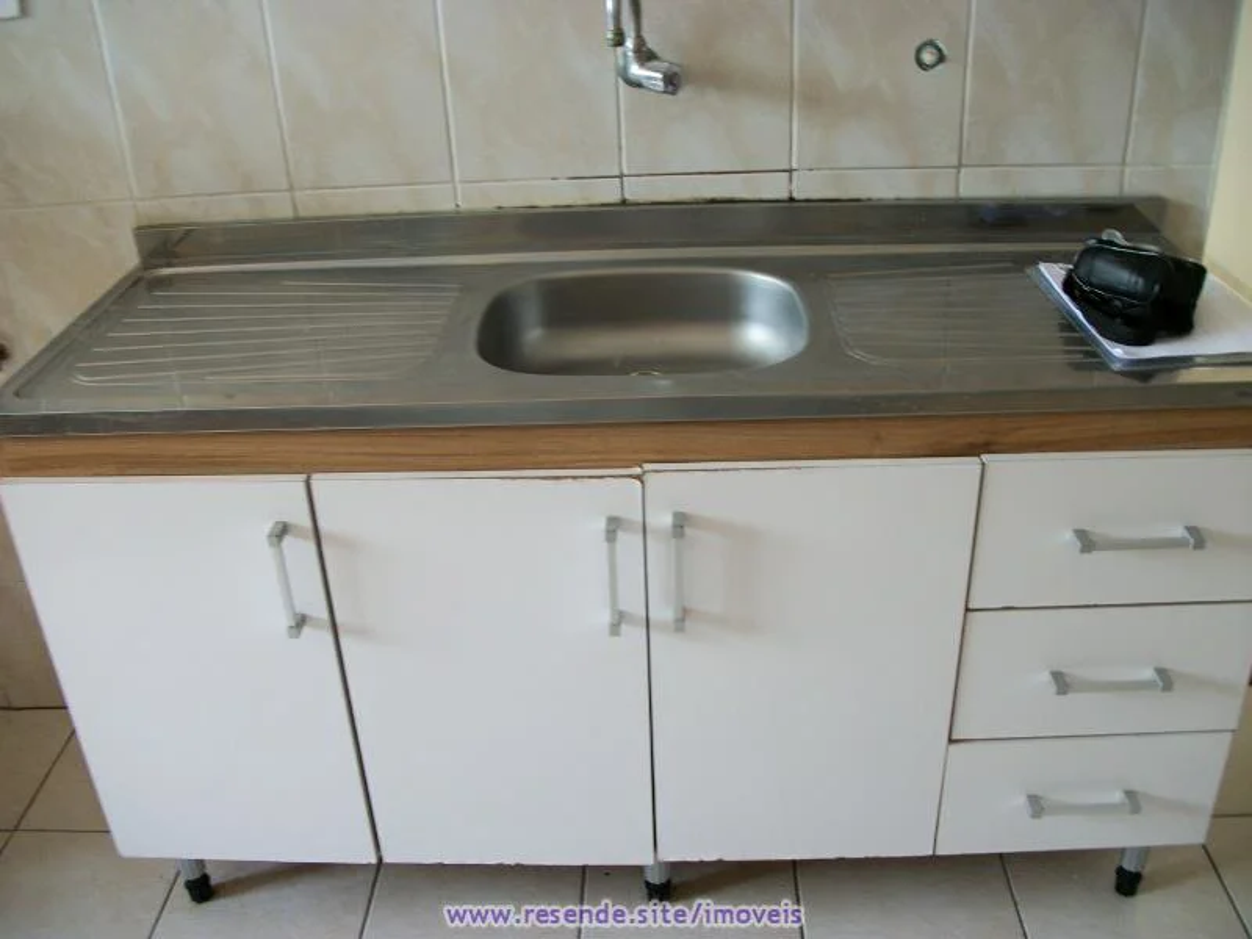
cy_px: 470
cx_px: 626
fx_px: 1157
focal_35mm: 32
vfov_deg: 44.2
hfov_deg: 56.8
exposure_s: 1/30
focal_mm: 5.7
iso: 88
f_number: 2.9
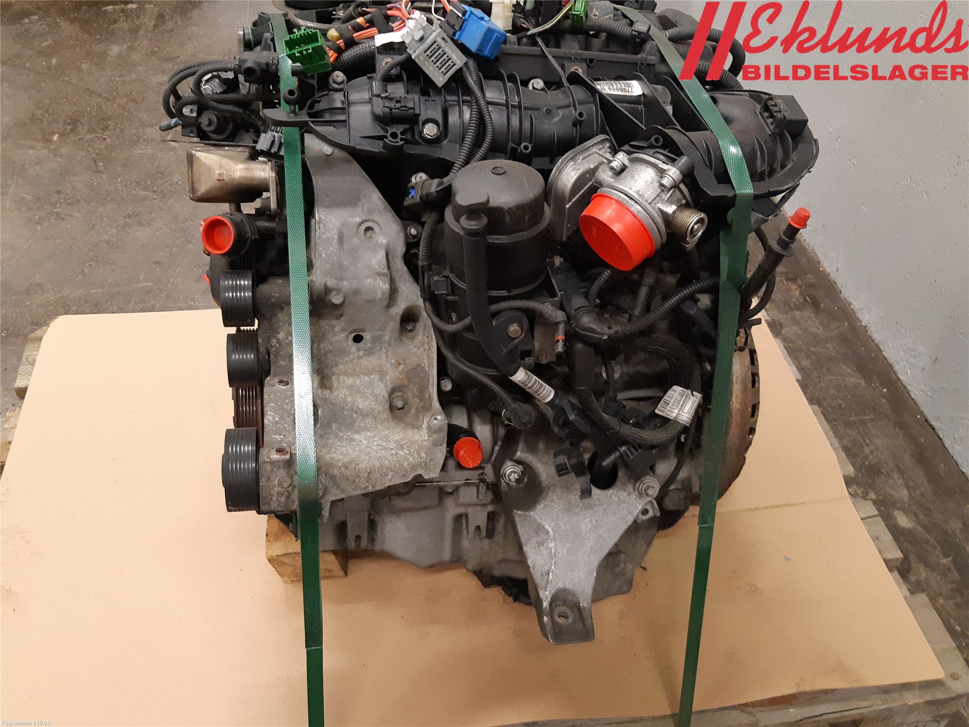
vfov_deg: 53.1
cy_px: 364
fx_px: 728
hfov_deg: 67.3
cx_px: 484
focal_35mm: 26
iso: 250
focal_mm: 3.93
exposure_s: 1/50
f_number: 1.7
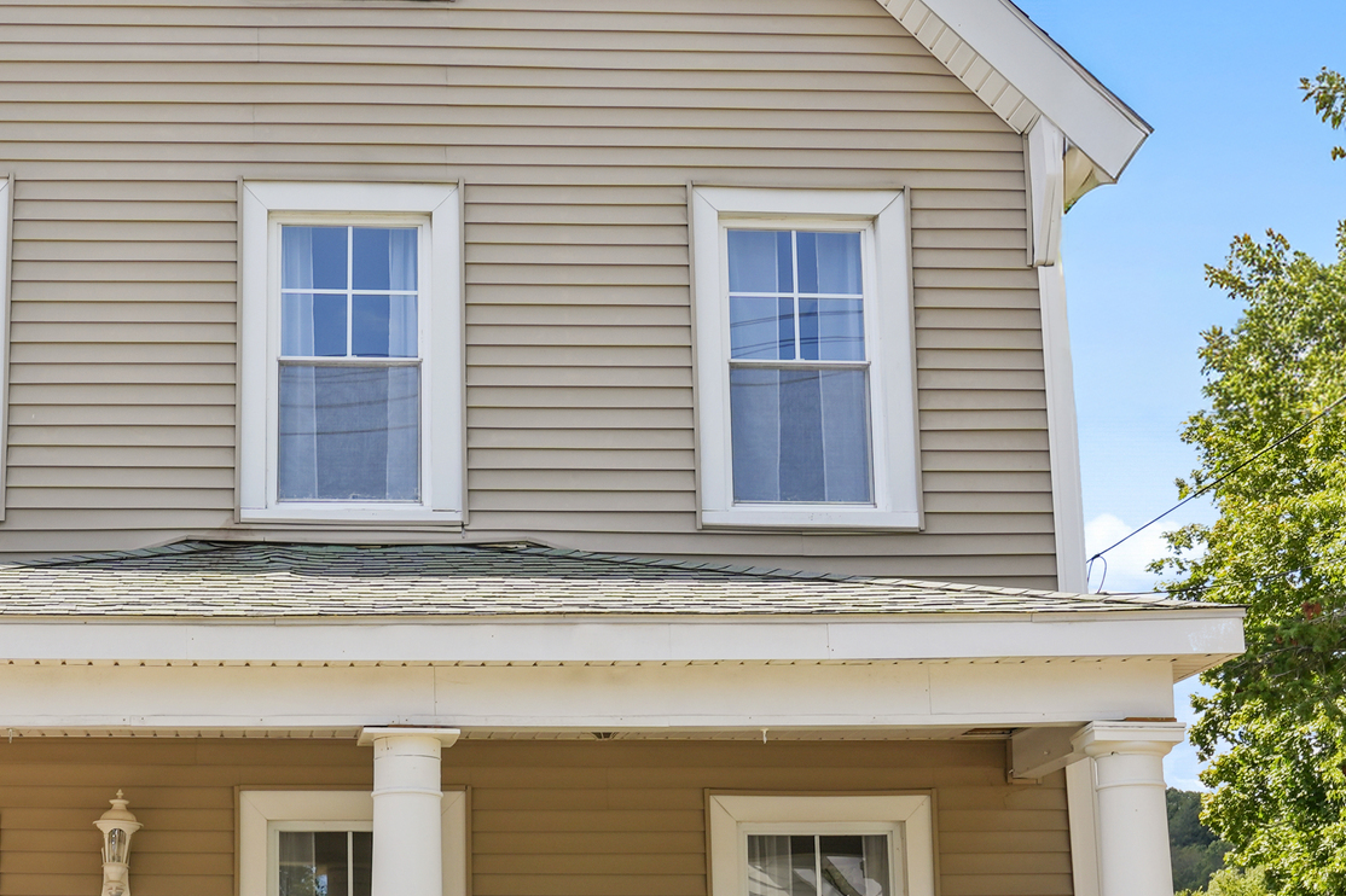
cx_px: 319
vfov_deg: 17.0
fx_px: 2990
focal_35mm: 80
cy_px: 570
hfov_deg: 25.0
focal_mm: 29
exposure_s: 1/160
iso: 125
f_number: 9
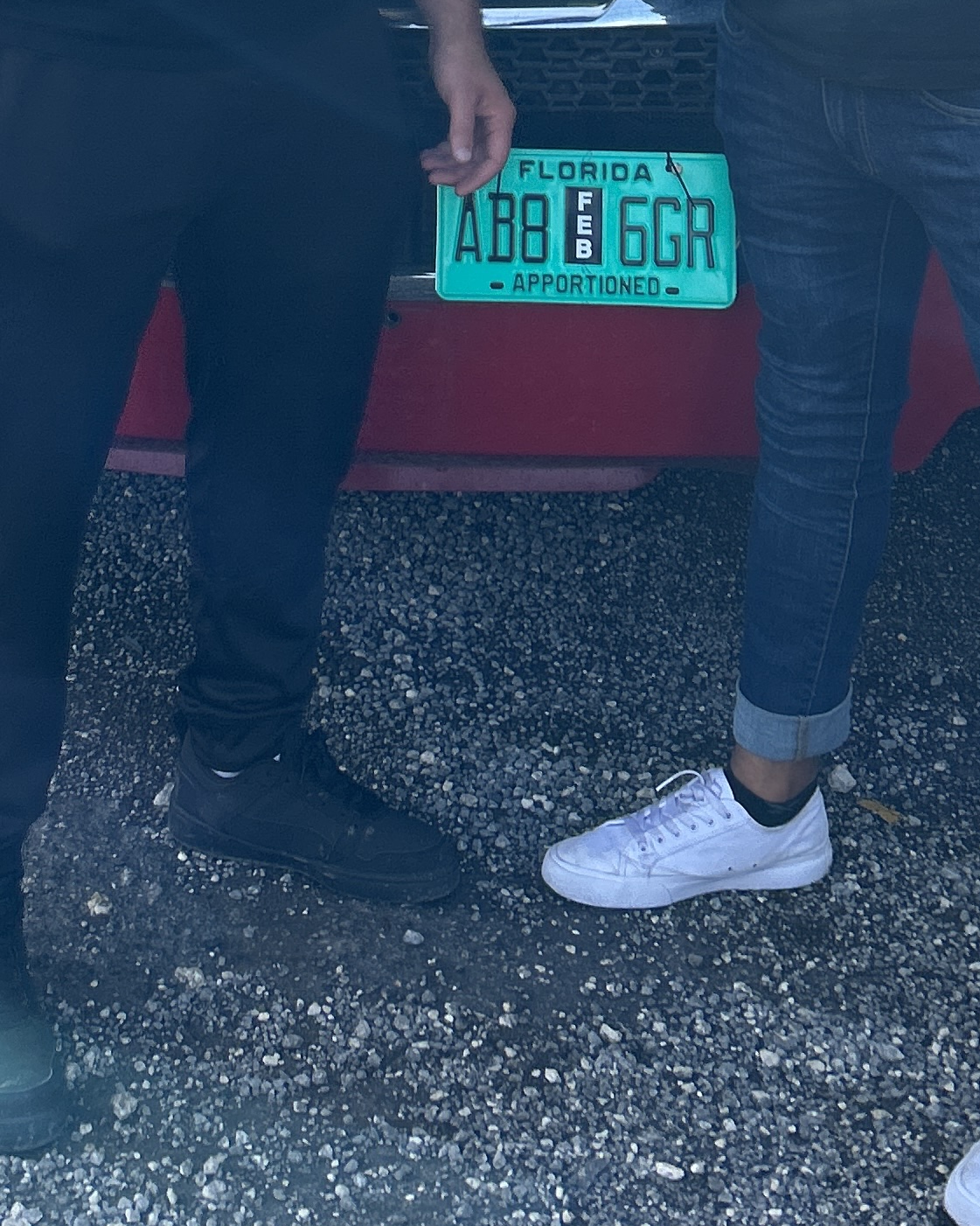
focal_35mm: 73
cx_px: 399
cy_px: -441
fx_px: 2647
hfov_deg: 20.9
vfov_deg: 22.7
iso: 50
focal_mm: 5.7
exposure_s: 1/1669
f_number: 1.5
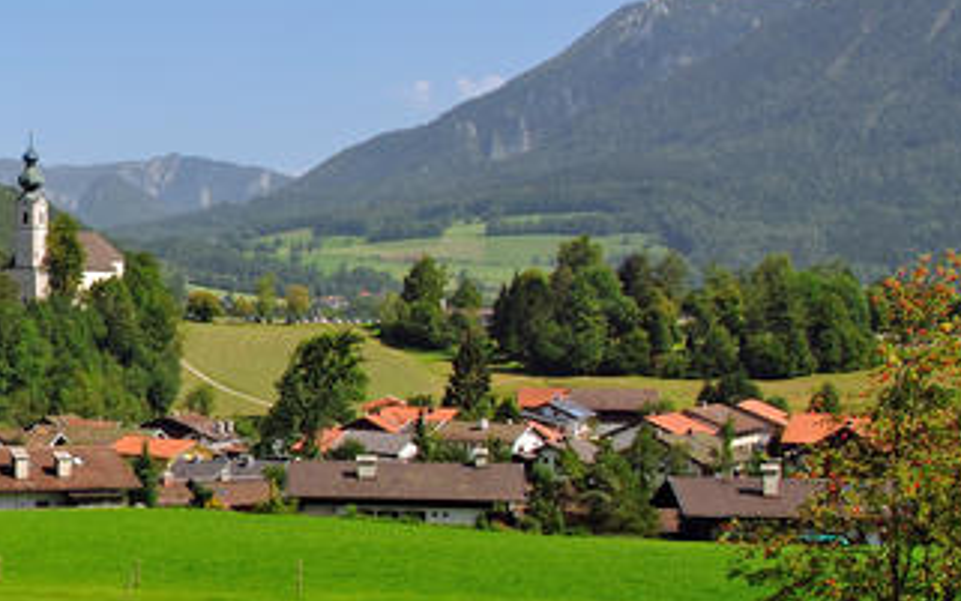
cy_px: 329
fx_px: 2018
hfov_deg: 24.5
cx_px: -165
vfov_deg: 17.0
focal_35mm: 77
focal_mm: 18
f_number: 8
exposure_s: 1/320
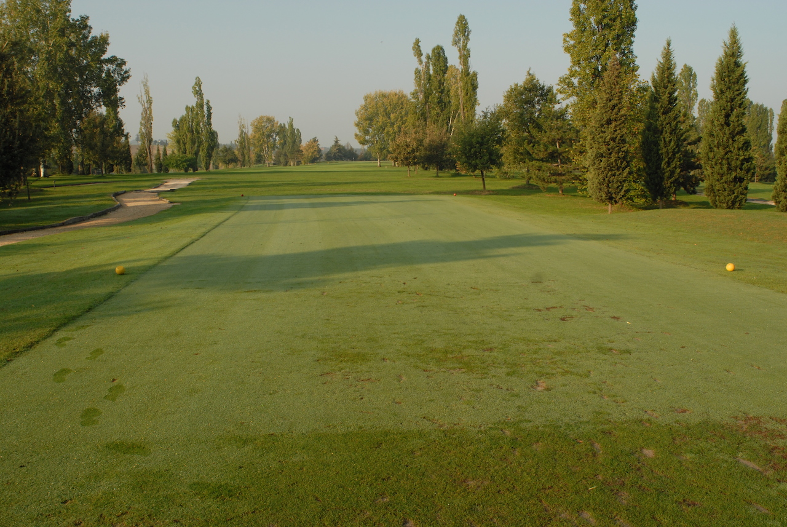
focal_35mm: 30
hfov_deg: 61.9
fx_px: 657
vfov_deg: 43.7
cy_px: 264
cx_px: 394
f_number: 8
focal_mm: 20
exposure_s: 1/250
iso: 200
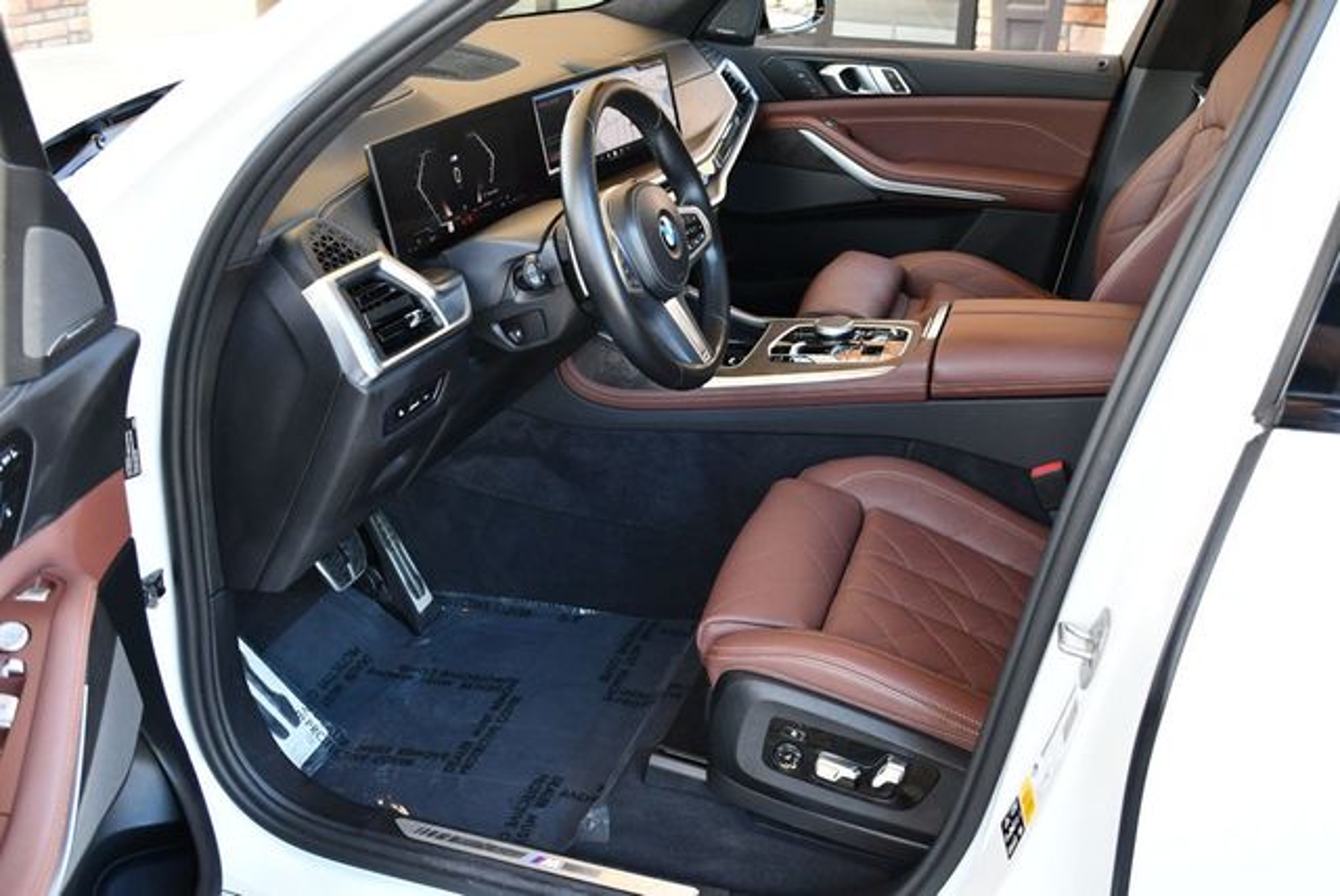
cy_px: 448
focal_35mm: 36
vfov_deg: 36.9
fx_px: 1341
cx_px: 670
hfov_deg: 53.1
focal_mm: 18
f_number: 3.5
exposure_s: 1/200
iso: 800
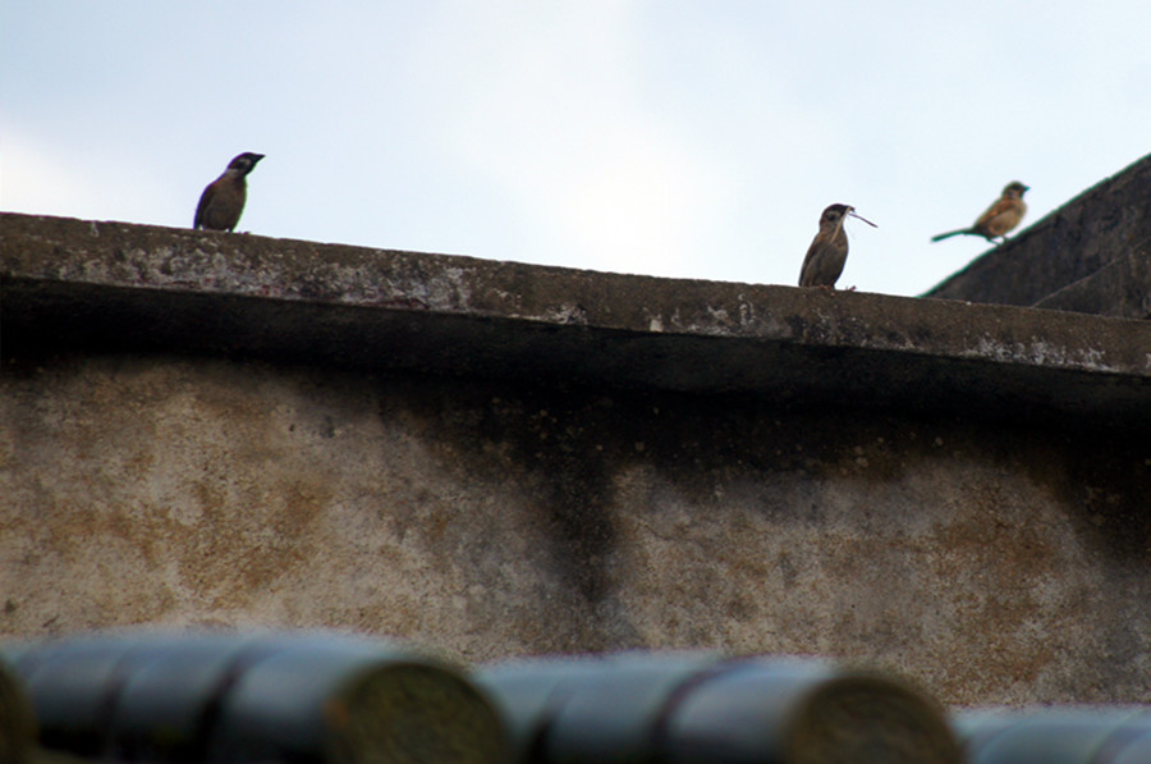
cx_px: 576
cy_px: 382
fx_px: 9576
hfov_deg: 6.9
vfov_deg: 4.6
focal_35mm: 300
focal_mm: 200
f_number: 5.6
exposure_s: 1/320
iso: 125
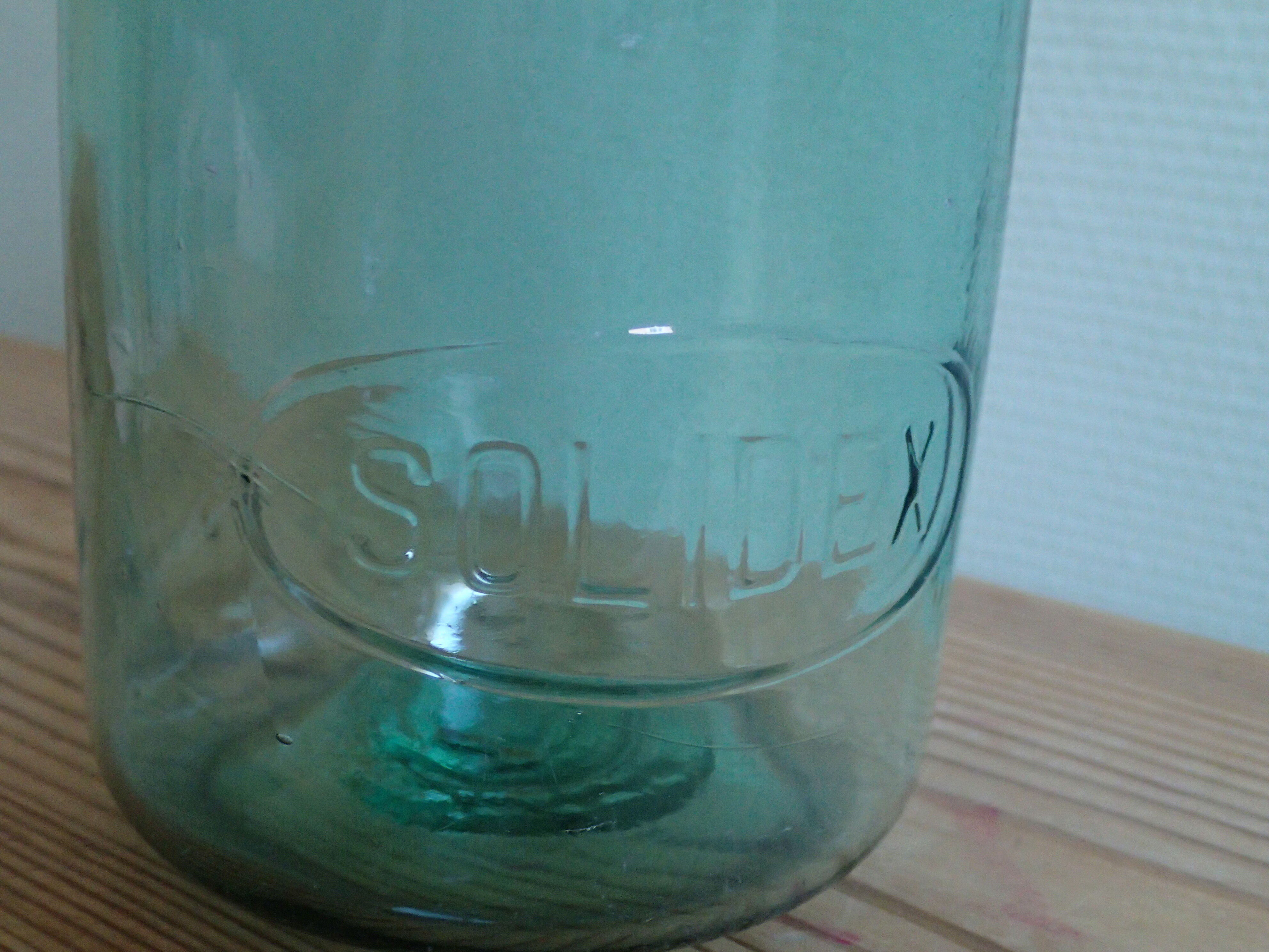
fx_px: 1576
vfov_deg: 33.6
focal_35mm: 43
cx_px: 634
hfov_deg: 43.9
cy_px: 476
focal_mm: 7.86
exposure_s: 1/40
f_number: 2.9
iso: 800
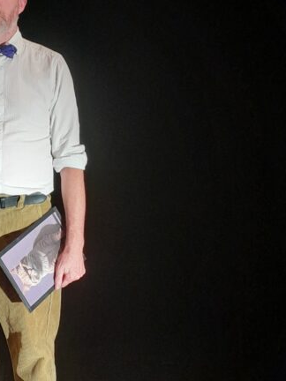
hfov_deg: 22.2
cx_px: 10
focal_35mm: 64
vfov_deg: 30.2
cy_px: 169
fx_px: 705
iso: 200
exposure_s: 1/50
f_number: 1.8
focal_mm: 4
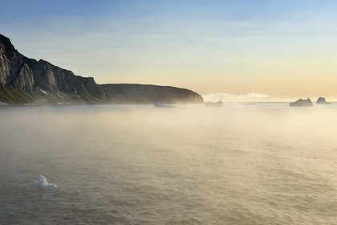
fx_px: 487
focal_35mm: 52
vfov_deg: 26.0
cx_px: 168
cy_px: 112
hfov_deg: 38.2
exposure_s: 1/320
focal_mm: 52
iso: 200
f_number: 14
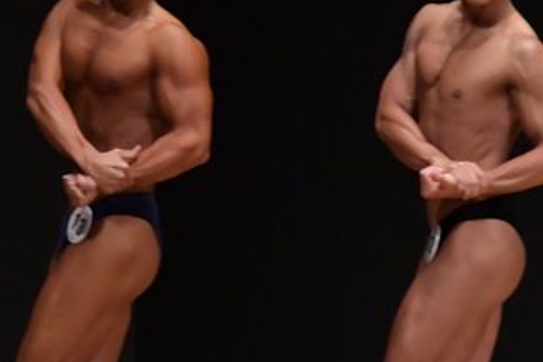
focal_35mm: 660
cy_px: 281
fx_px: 9949
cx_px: 76
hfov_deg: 3.1
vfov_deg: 2.1
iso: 6400
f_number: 5.6
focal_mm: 180
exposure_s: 1/400
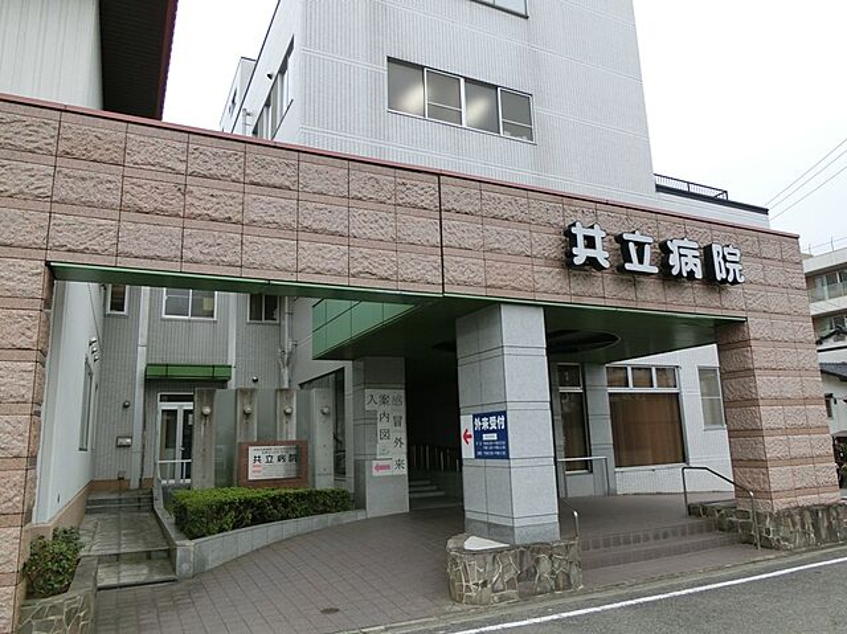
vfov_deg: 54.8
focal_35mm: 25
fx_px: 611
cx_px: 424
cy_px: 317
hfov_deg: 69.4
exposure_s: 1/200
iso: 80
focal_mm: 4.5
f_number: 3.5
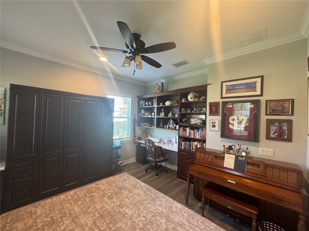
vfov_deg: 85.7
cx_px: 154
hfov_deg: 102.1
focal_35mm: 14
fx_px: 125
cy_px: 116
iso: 320
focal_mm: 2.22
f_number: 2.2
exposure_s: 1/60
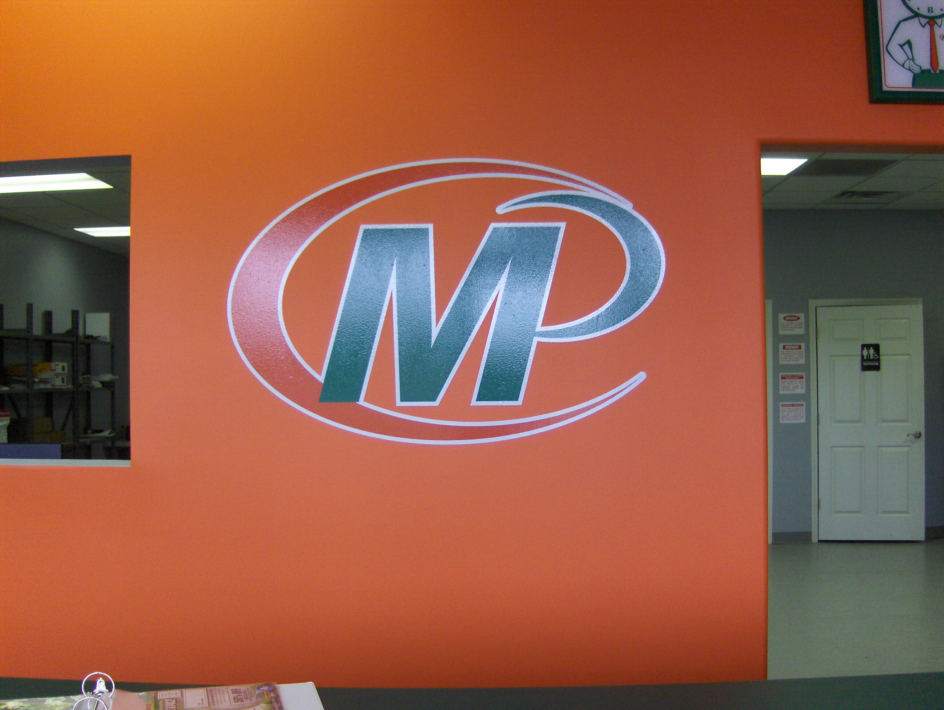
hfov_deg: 52.6
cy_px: 355
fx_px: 956
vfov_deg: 40.8
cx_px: 472
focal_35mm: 35
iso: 200
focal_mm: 7.5
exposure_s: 1/114
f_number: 2.8
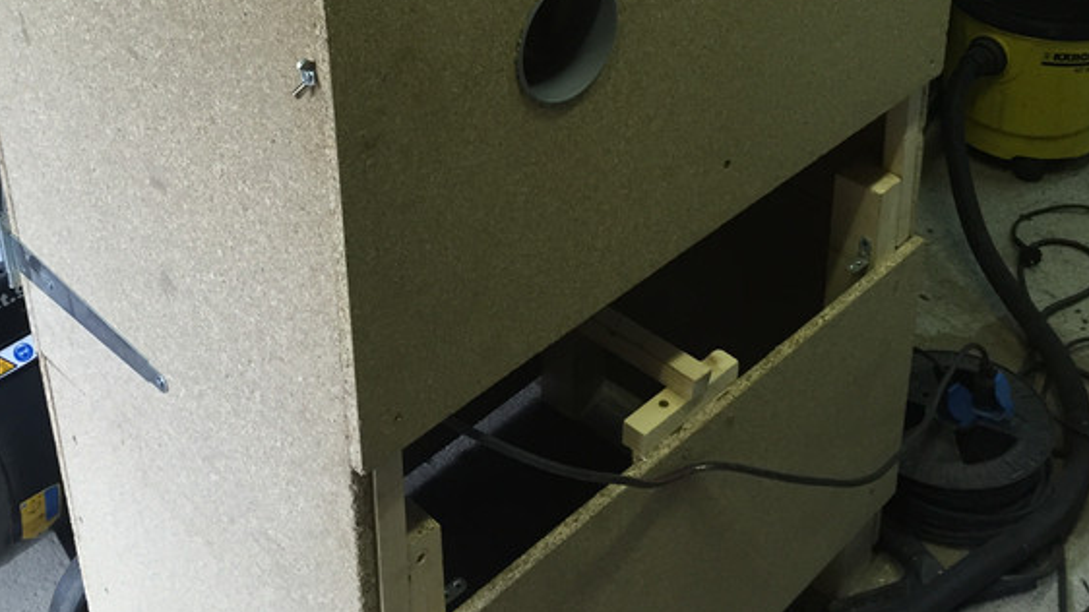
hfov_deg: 45.5
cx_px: 527
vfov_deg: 24.9
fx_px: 1299
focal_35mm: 45
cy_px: -45
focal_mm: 4.15
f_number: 2.2
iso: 64
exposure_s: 1/33
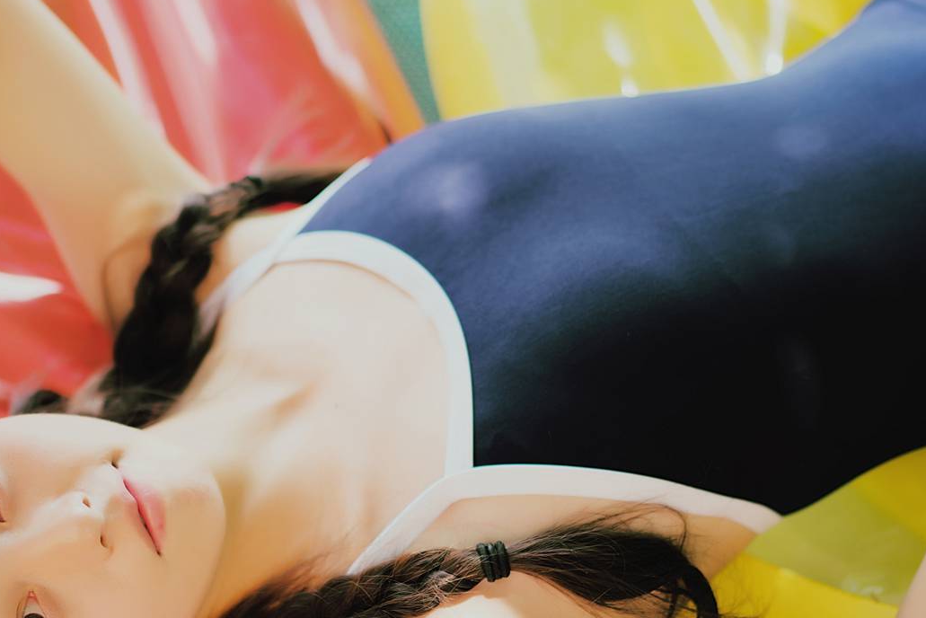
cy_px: 481
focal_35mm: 96
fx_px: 2470
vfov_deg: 14.2
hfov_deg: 21.2
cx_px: 327
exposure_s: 1/250
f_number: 1.8
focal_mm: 55
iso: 100
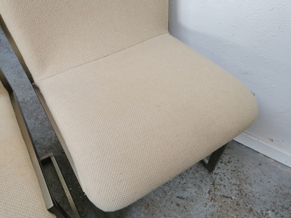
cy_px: 109
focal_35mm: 27
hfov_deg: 65.3
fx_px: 227
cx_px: 146
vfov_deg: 51.4
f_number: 1.8
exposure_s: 1/100
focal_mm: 5.58
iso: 160
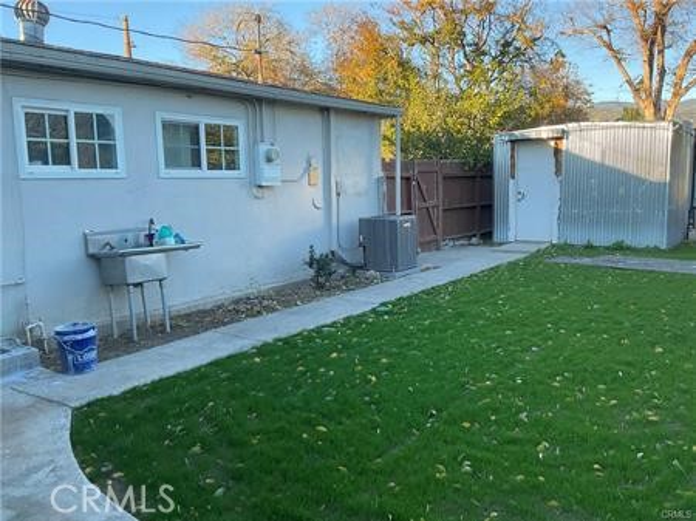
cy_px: 260
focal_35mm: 29
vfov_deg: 48.2
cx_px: 348
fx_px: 583
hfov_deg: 61.7
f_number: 1.8
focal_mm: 3
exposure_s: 1/143
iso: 16
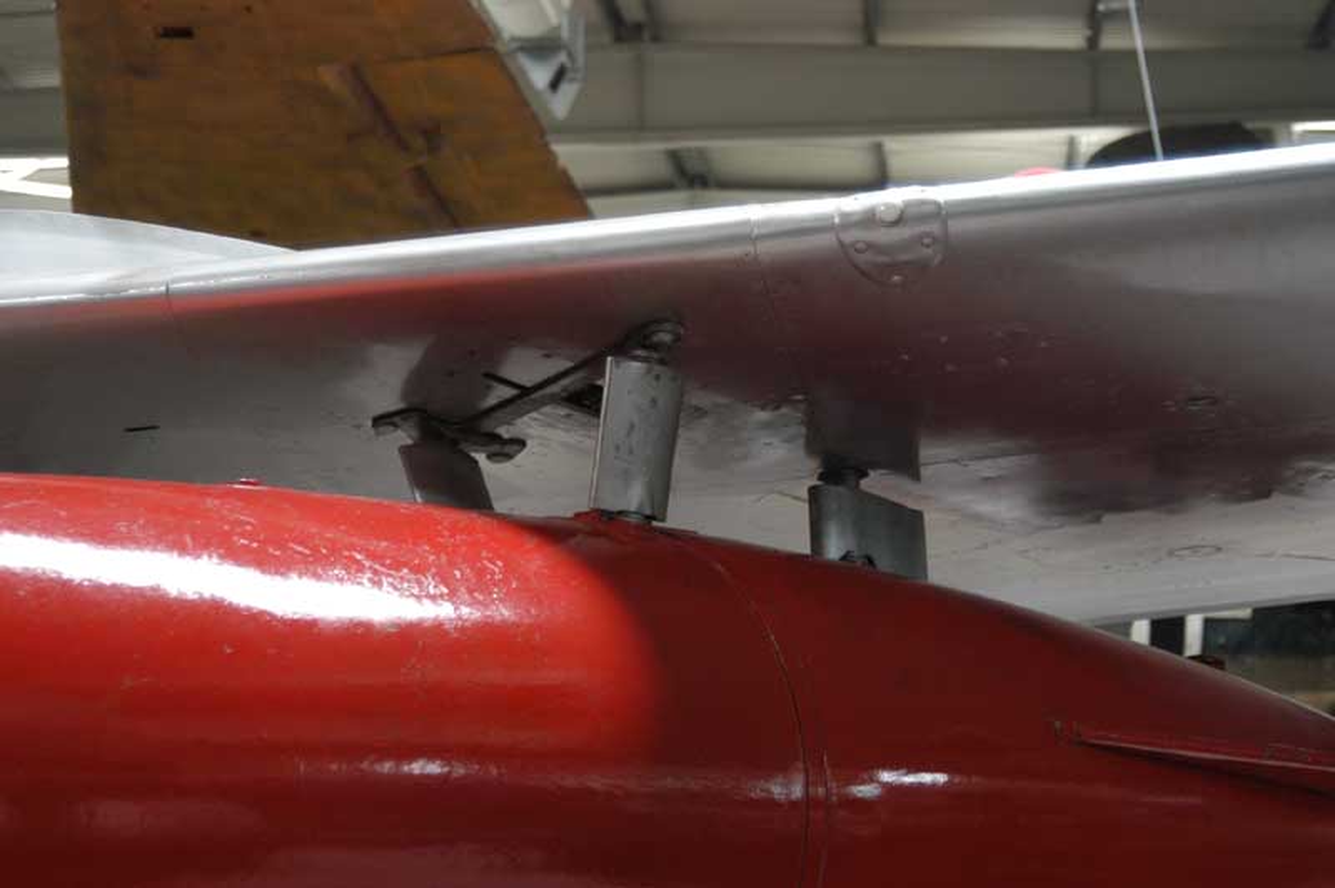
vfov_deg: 18.9
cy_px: 444
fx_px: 2668
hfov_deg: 28.1
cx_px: 668
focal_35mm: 72
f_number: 4.5
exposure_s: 1/25
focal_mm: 48
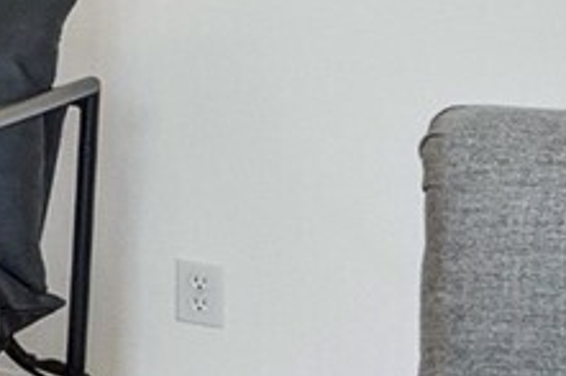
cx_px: -1306
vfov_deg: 10.3
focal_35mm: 127
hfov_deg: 10.0
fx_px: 1993
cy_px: -238
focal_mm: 16.5
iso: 1250
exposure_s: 1/500
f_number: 9
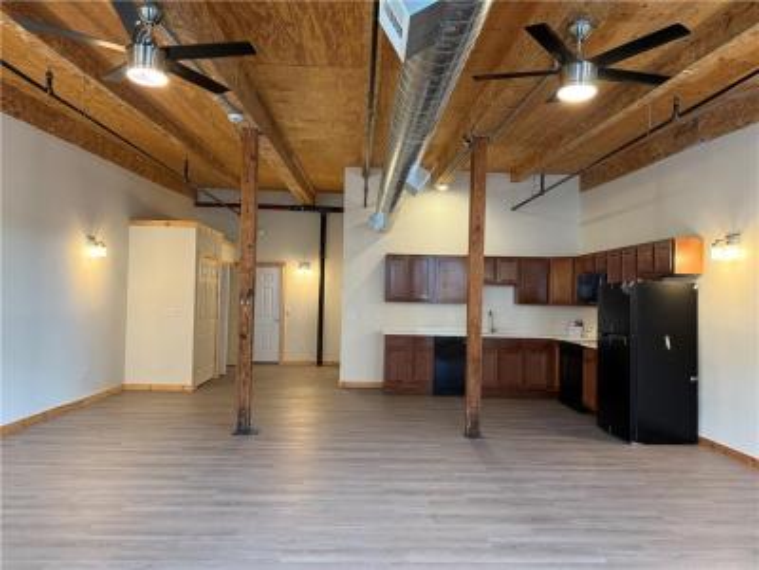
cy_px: 285
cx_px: 380
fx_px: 526
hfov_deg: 71.6
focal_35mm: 24
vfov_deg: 56.8
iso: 200
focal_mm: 6.76
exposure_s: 1/60
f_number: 1.78
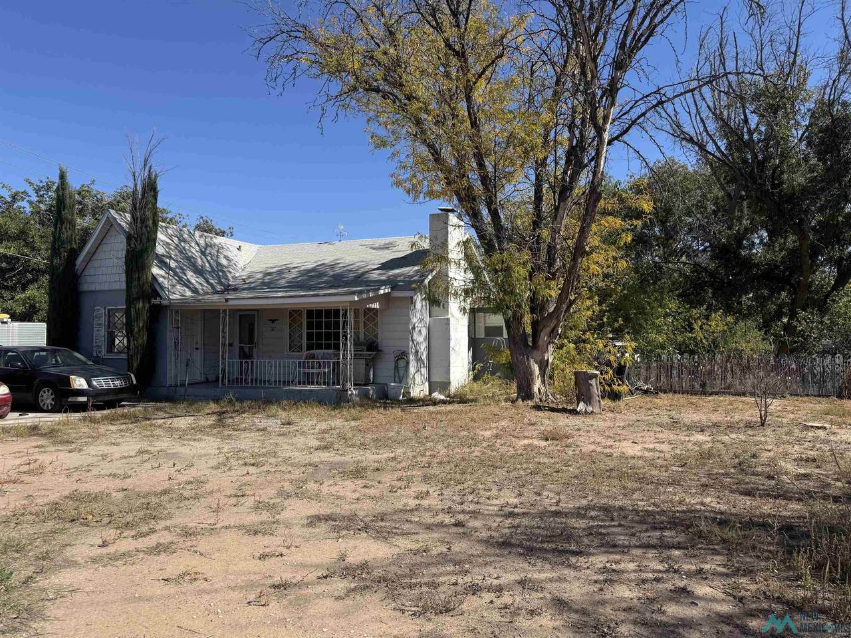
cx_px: 426
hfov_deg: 71.6
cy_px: 319
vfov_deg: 56.8
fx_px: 590
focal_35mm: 24
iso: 80
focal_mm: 6.76
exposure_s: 1/4310
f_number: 1.78
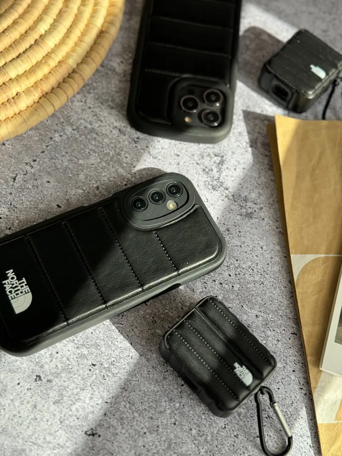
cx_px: 171
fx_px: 632
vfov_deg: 39.7
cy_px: 228
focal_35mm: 48
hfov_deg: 30.3
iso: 64
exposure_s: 1/651
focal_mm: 6.86
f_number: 1.78
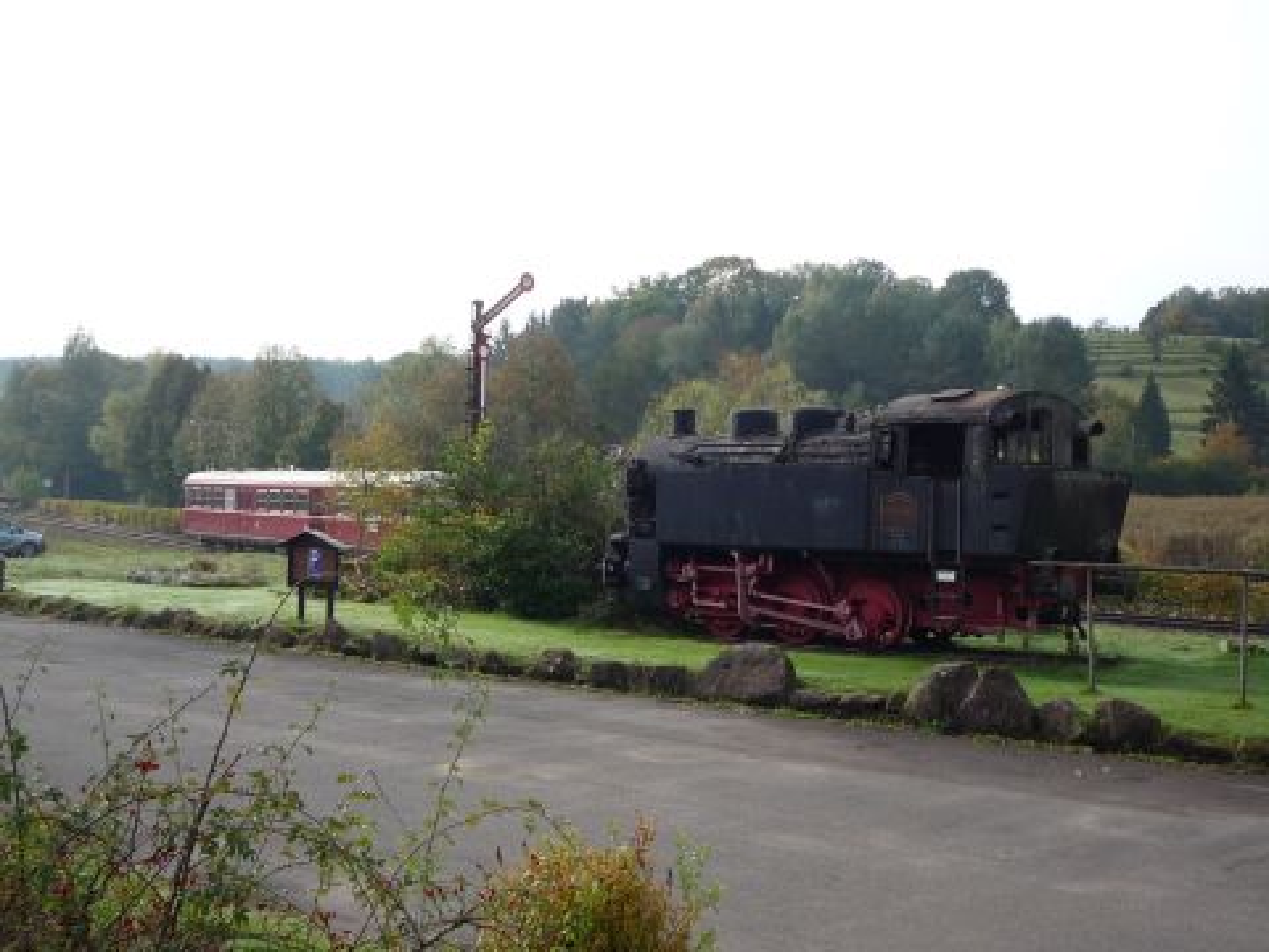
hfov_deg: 42.9
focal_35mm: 44
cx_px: 634
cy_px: 476
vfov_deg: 32.9
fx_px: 1613
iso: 100
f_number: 4
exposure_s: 1/400
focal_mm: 5.2
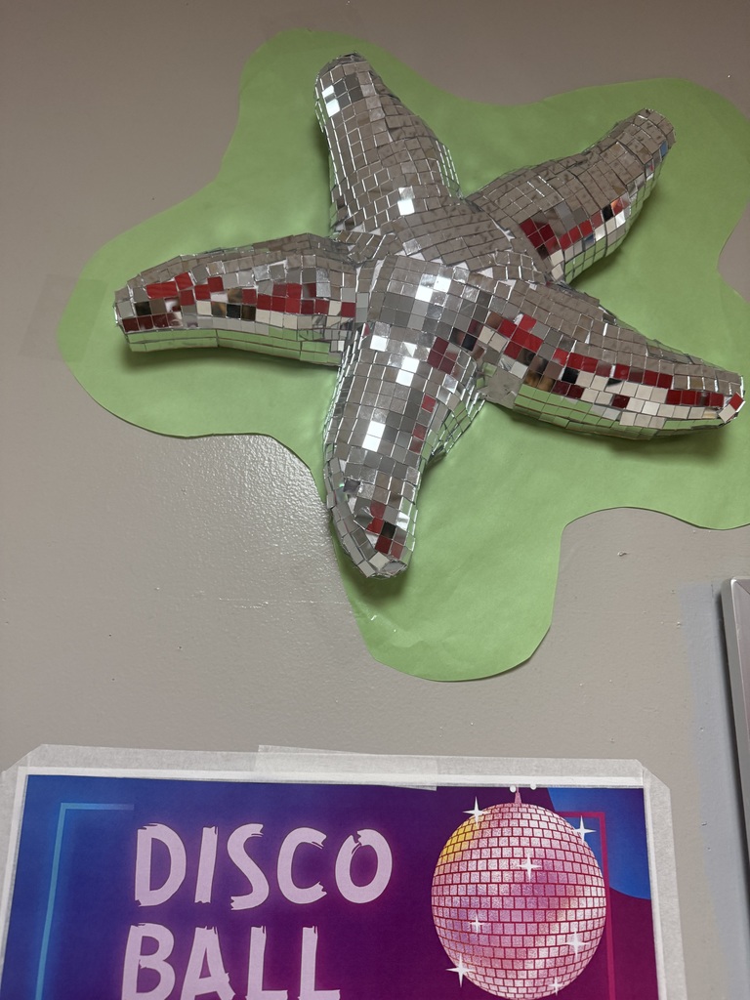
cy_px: 500
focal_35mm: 24
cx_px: 375
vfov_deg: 71.6
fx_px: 693
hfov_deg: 56.8
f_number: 1.78
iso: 160
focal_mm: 6.76
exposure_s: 1/60
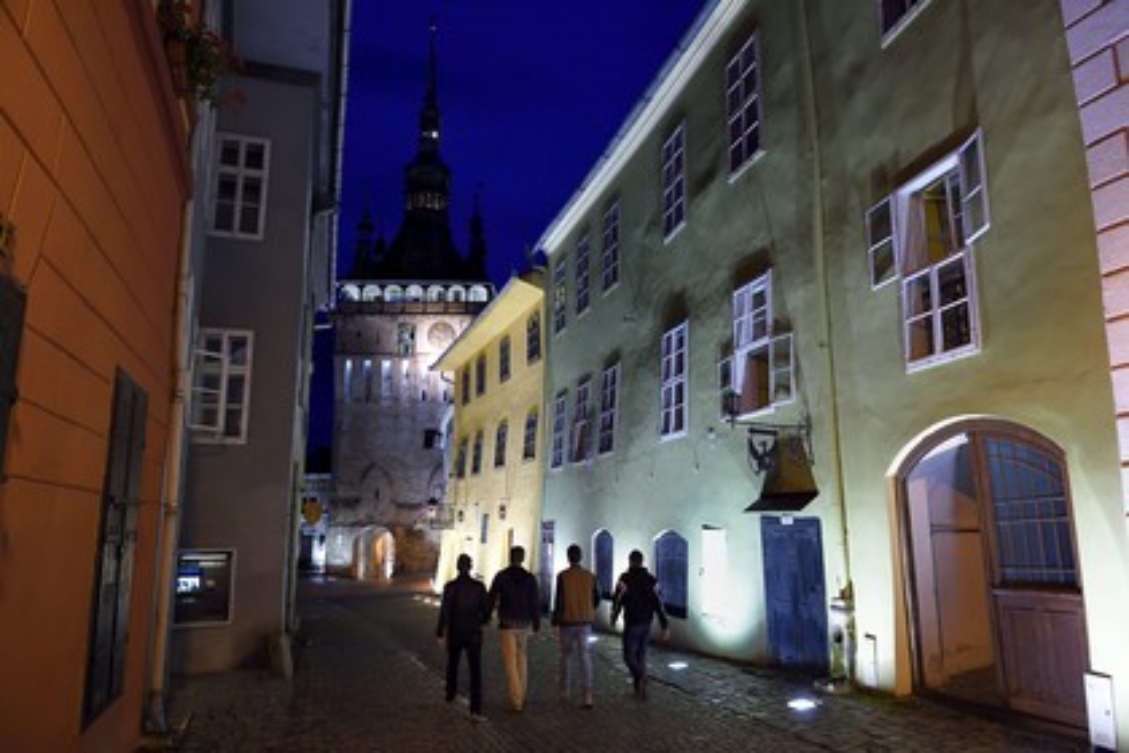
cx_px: 564
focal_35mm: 24
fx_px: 753
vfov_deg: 53.1
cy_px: 376
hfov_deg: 73.7
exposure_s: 1/30
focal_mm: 24
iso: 4000
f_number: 5
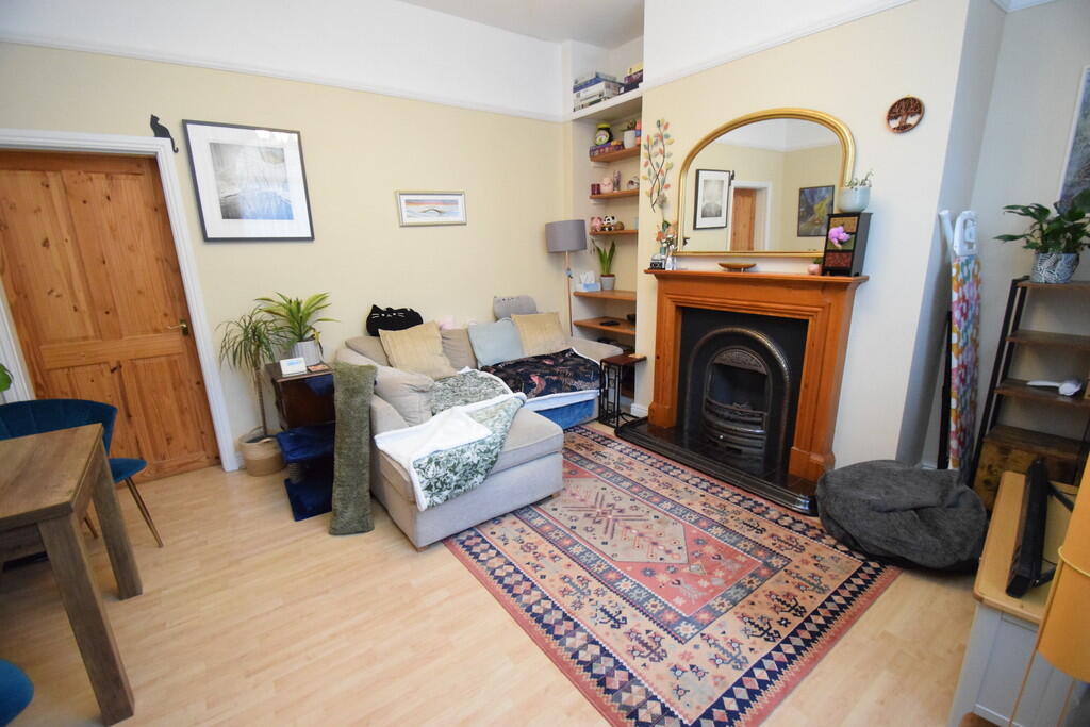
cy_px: 364
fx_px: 454
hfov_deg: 100.4
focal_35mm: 15
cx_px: 545
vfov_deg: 77.3
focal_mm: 10
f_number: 3.5
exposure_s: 1/60
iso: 6400
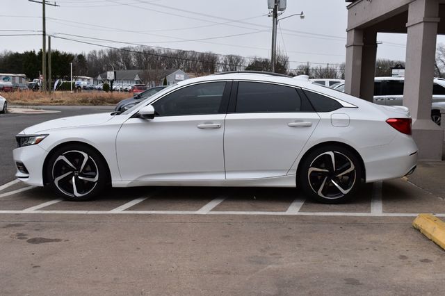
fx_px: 519
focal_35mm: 42
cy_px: 148
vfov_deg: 31.9
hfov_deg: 46.4
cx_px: 222
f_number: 9
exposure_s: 1/160
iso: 400
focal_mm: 28
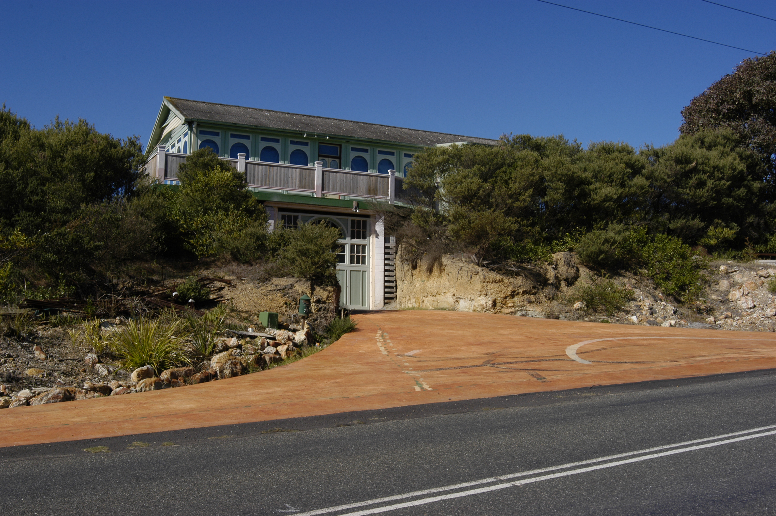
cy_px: 258
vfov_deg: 34.1
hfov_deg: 49.6
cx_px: 388
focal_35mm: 39
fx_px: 840
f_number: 10
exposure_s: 1/400
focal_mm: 26
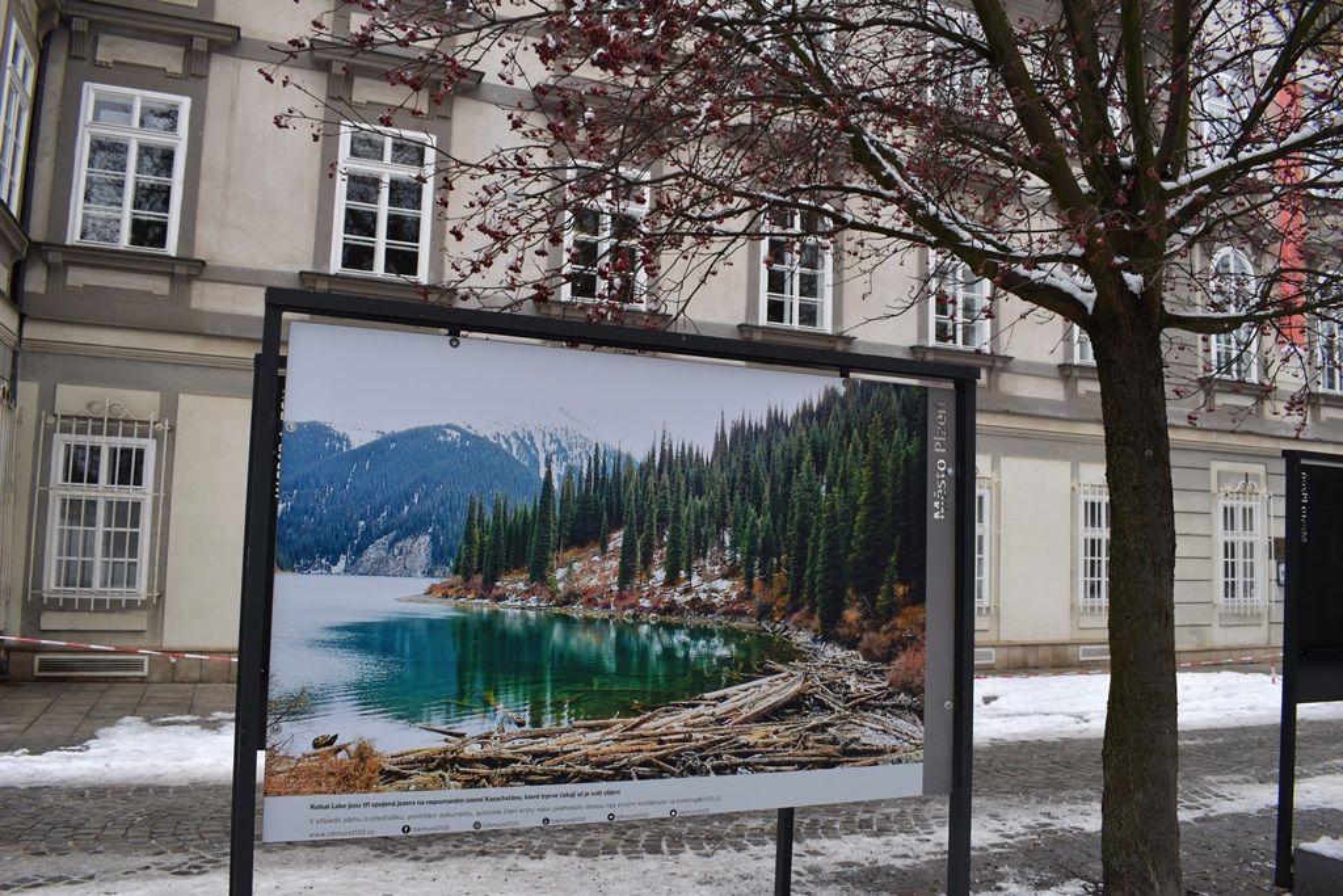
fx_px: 1007
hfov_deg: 67.4
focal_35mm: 27
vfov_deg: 47.9
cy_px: 448
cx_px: 672
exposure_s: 1/160
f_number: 6.3
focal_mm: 18
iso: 100
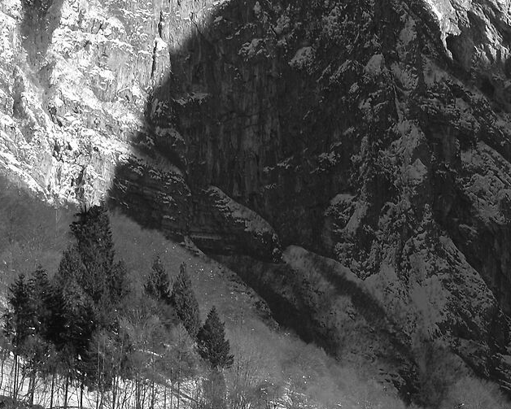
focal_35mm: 233
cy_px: 223
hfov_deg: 8.3
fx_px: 3525
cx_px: 485
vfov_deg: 6.6
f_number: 9
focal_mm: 43.4
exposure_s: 1/250
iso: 160
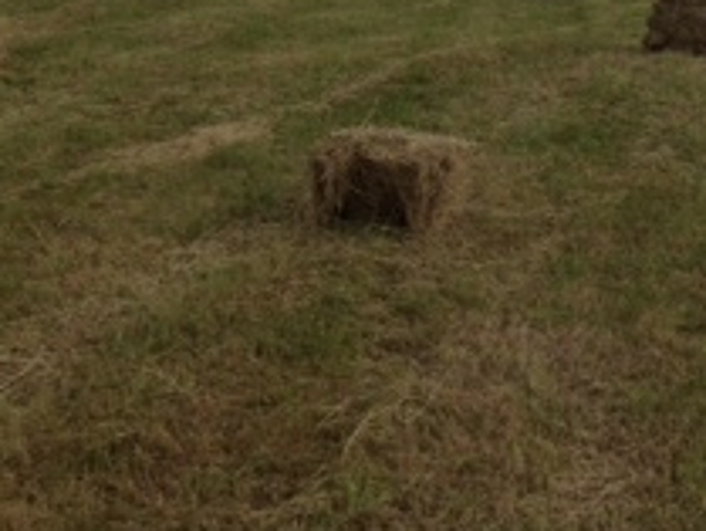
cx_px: 672
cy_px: -206
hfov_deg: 18.0
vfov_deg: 13.2
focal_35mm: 107
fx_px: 2184
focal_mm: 4.28
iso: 64
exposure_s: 1/1332
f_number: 2.4
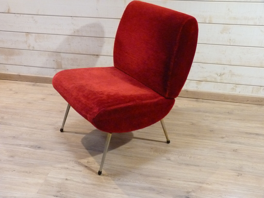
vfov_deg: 35.1
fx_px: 313
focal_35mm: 41
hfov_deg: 45.8
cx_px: 132
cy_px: 99
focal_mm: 7.3
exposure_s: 1/20
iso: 800
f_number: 3
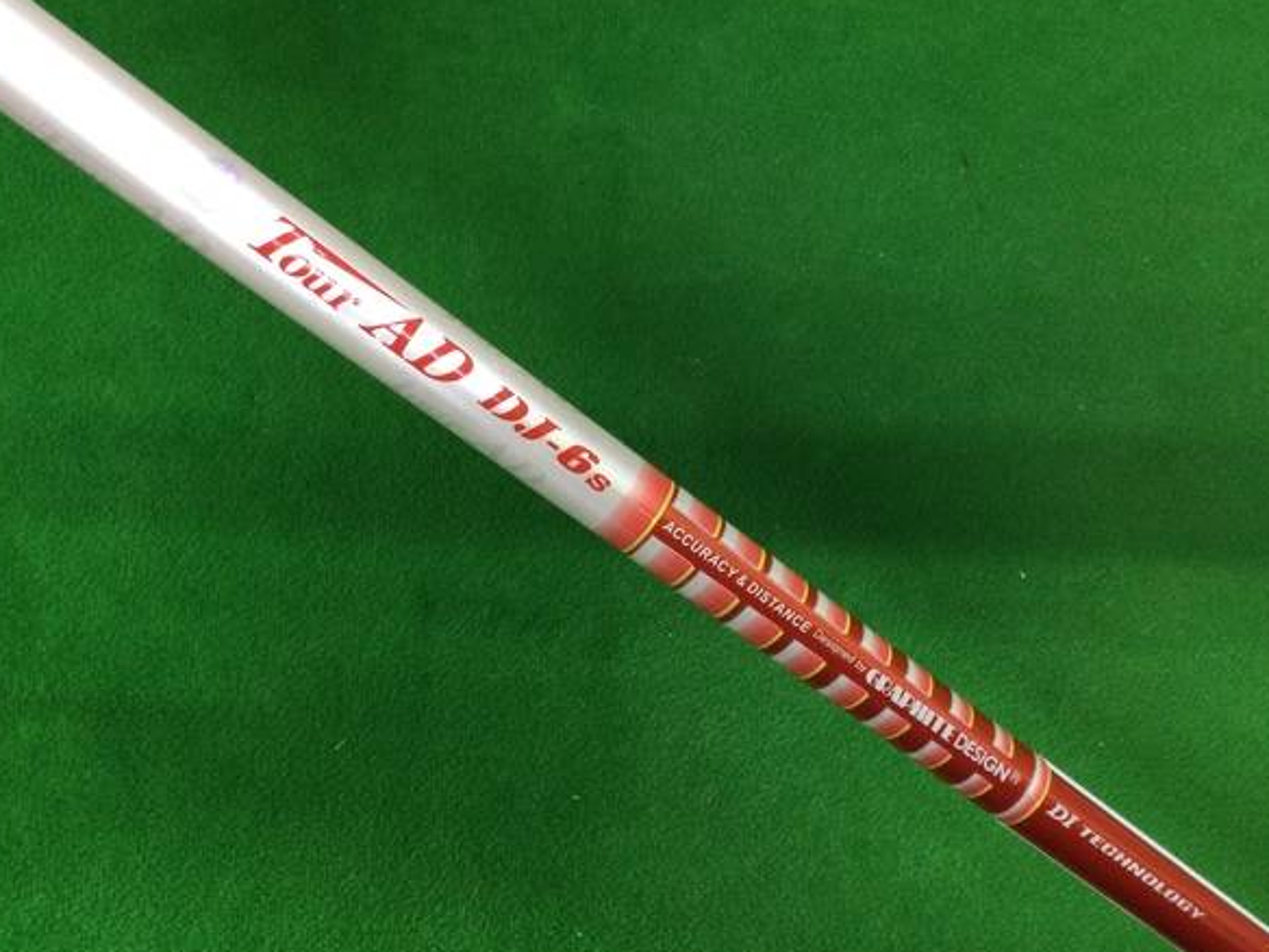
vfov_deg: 41.8
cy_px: 463
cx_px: 671
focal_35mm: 34
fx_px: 1246
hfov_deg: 53.9
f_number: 2.4
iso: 125
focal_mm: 3.3
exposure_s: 1/30
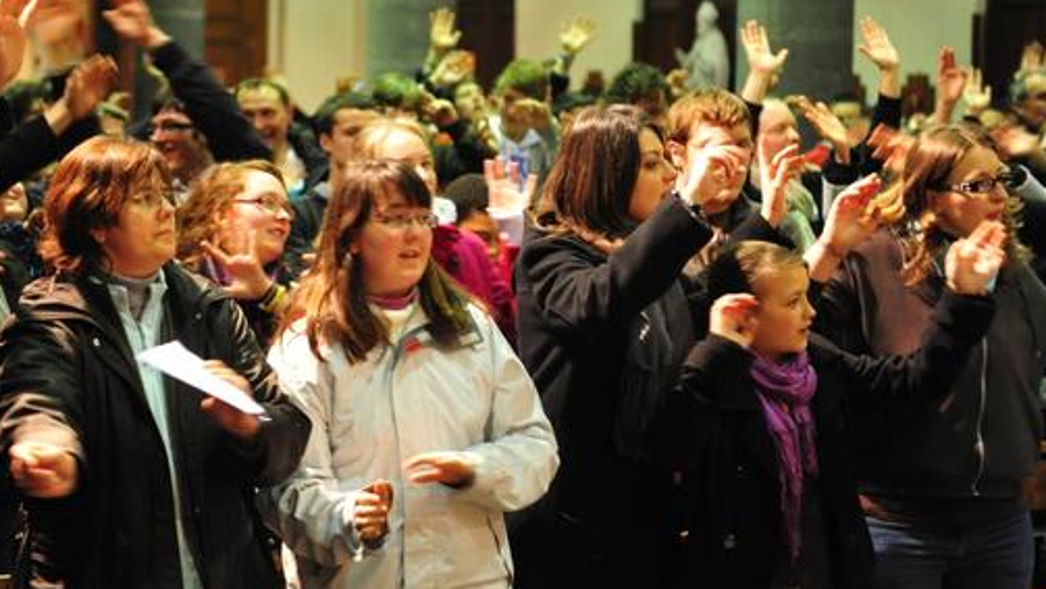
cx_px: 351
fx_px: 2829
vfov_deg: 11.9
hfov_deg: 20.9
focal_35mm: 102
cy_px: 231
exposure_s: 1/30
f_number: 2.8
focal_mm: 70
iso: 3200
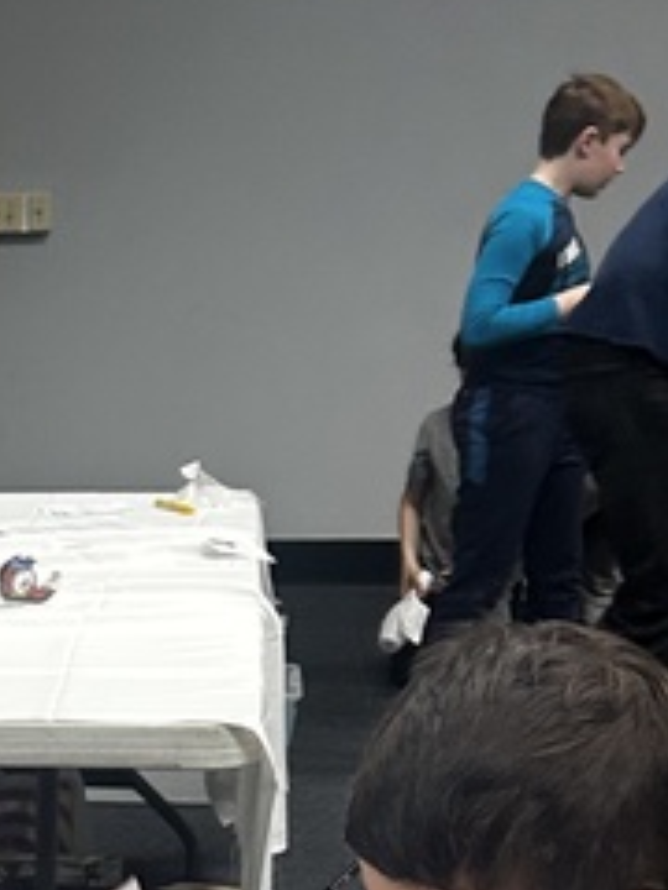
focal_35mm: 111
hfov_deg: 12.2
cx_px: -549
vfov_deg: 17.1
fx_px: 2856
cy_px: 1012
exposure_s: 1/120
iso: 125
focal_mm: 5.7
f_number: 1.5
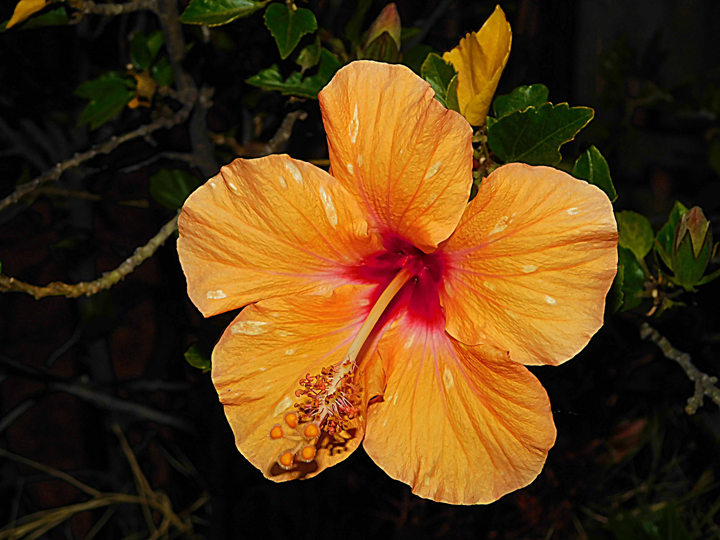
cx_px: 360
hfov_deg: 24.4
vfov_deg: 18.4
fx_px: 1664
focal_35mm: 80
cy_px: 270
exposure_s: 1/60
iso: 125
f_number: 4.4
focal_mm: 14.2
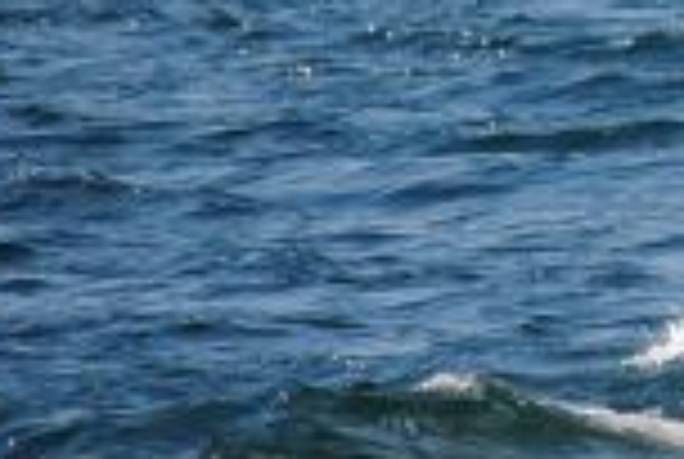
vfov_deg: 1.1
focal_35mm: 1267
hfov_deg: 1.6
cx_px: 1593
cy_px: -344
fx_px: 24120
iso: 200
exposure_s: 1/1000
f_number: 5.3
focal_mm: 160
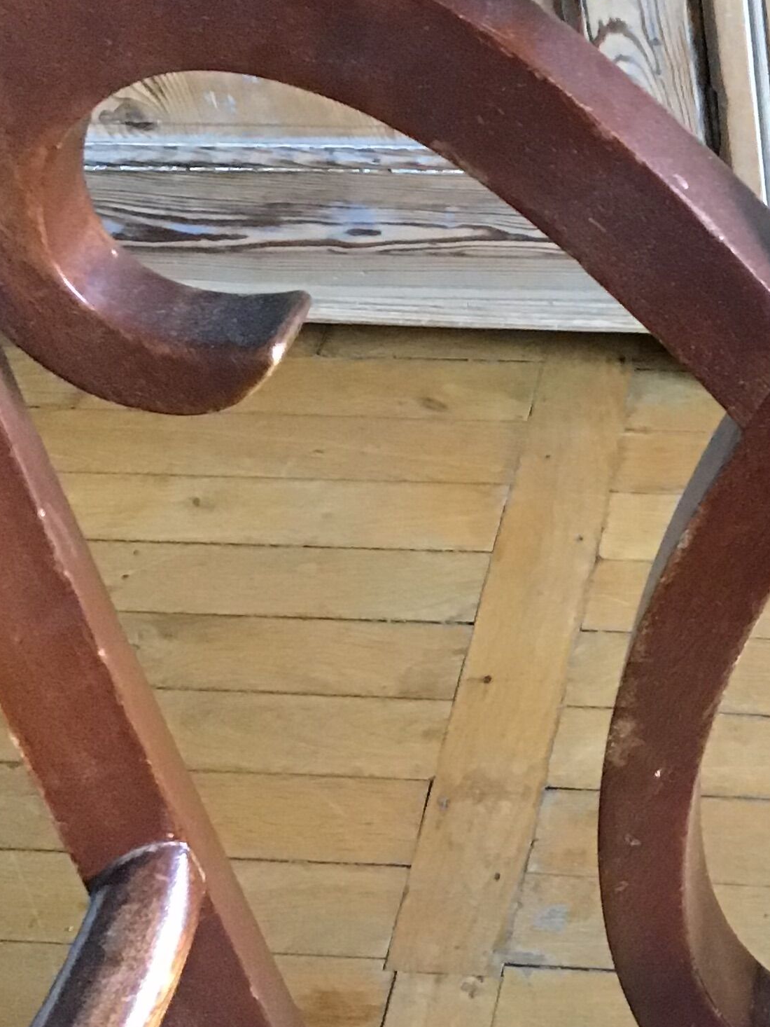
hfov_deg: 20.5
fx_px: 2046
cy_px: 600
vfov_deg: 28.1
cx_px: 808
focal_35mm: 69
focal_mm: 3.3
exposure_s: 1/17
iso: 250
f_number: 2.4
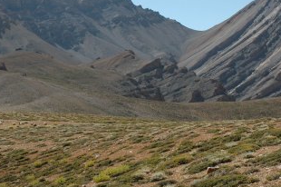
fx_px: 843
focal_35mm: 108
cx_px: 100
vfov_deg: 12.6
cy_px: 95
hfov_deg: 18.9
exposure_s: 1/320
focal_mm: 31
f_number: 9
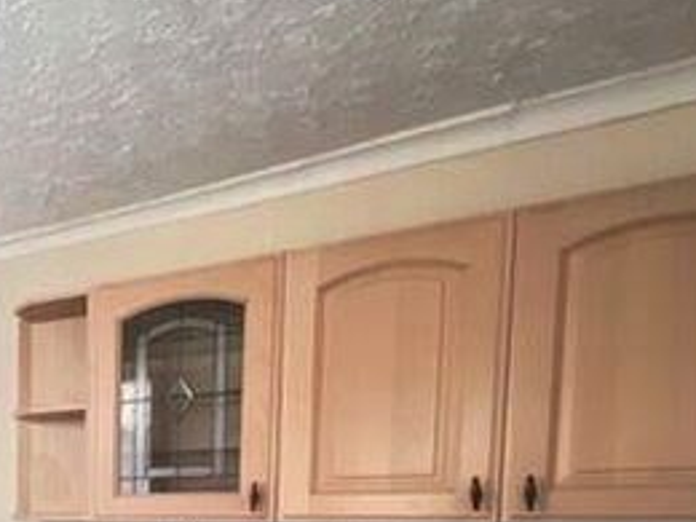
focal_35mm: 35
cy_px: 555
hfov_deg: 37.3
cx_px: -171
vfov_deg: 35.6
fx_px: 704
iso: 250
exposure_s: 1/75
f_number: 1.8
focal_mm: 1.57
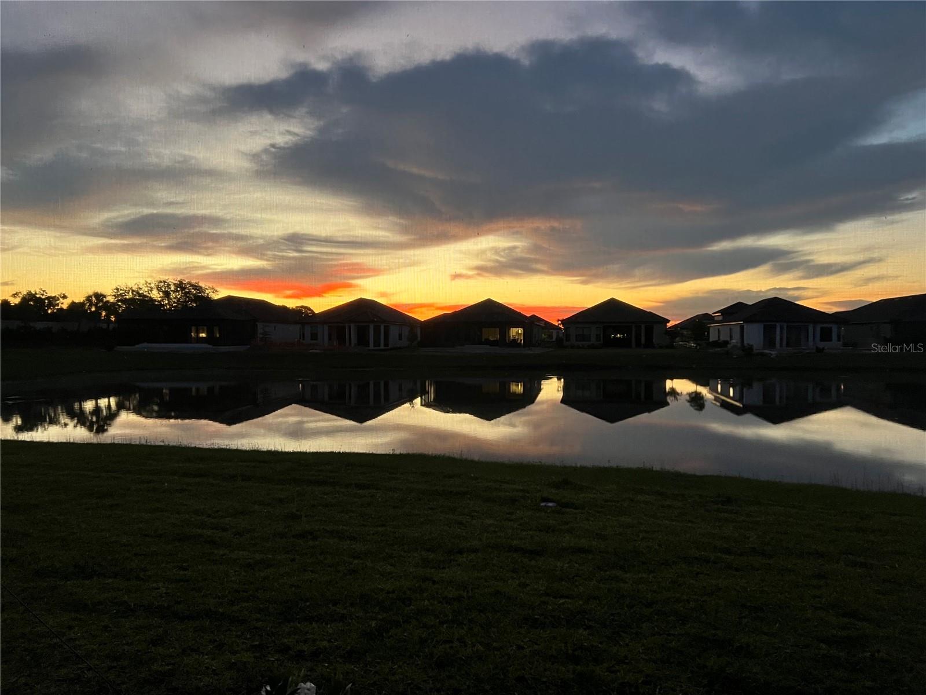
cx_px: 463
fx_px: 696
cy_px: 348
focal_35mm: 26
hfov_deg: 67.3
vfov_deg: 53.1
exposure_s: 1/60
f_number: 1.5
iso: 500
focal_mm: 5.7
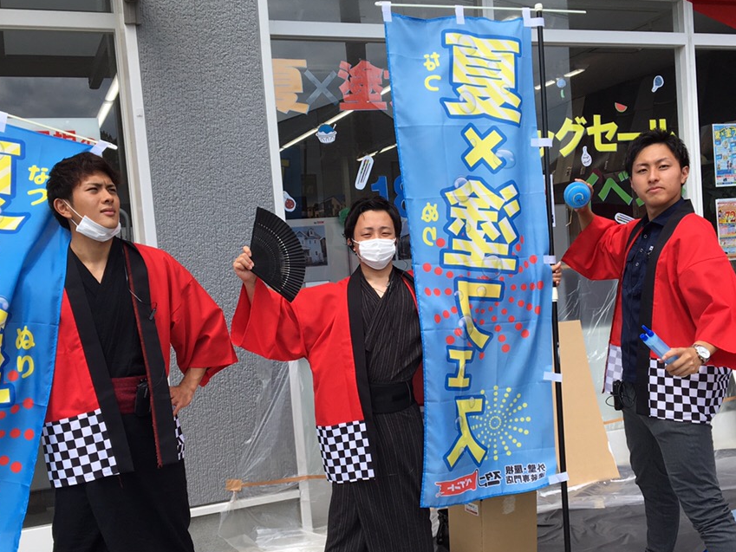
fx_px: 872
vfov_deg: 35.1
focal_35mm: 41
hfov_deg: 45.8
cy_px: 324
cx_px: 368
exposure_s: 1/1026
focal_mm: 4.15
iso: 25
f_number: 2.2
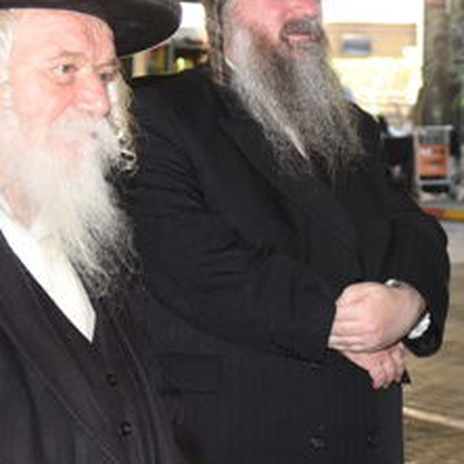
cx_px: 451
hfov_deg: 11.6
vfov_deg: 11.6
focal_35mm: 149
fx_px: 2260
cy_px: 419
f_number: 4.5
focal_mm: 38
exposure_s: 1/125
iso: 400
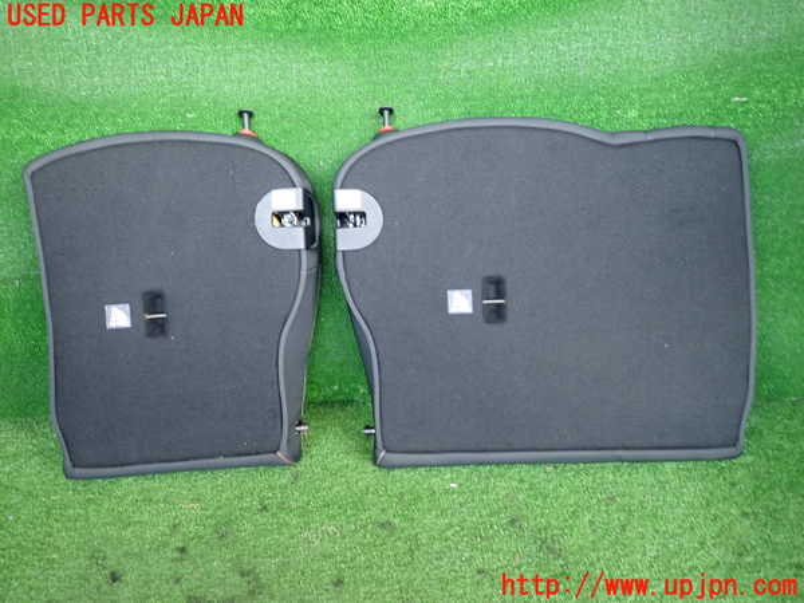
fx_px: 581
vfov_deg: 54.9
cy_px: 302
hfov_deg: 69.4
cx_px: 402
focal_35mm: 25
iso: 200
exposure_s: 1/30
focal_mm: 4.5
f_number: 2
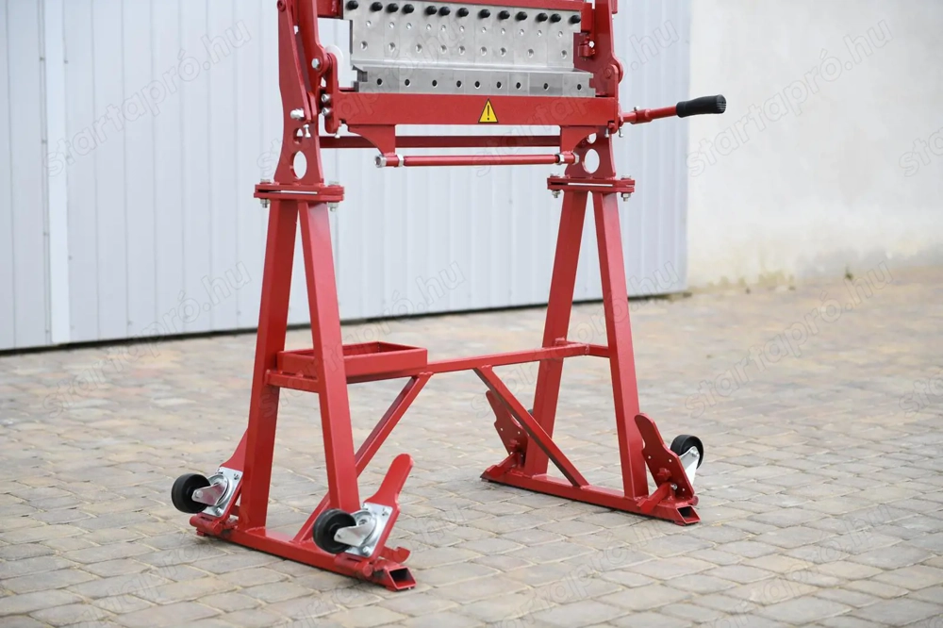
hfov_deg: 28.9
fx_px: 1833
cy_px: 314
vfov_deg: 19.4
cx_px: 472
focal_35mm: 70
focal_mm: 70
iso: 200
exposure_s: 1/500
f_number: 2.8
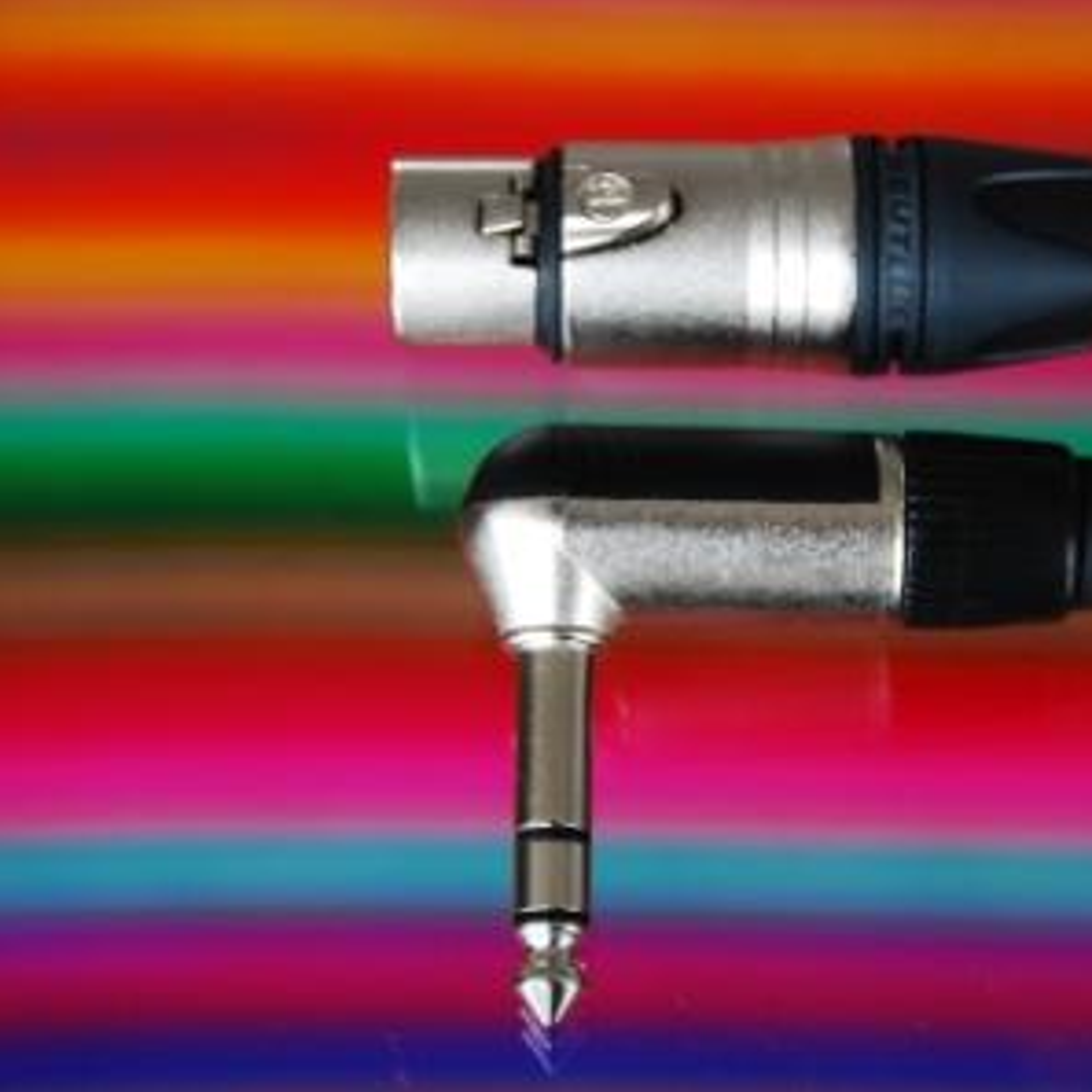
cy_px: 544
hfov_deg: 12.9
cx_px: 816
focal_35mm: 135
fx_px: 4818
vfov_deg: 12.9
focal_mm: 70
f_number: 5.6
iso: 500
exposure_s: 1/10
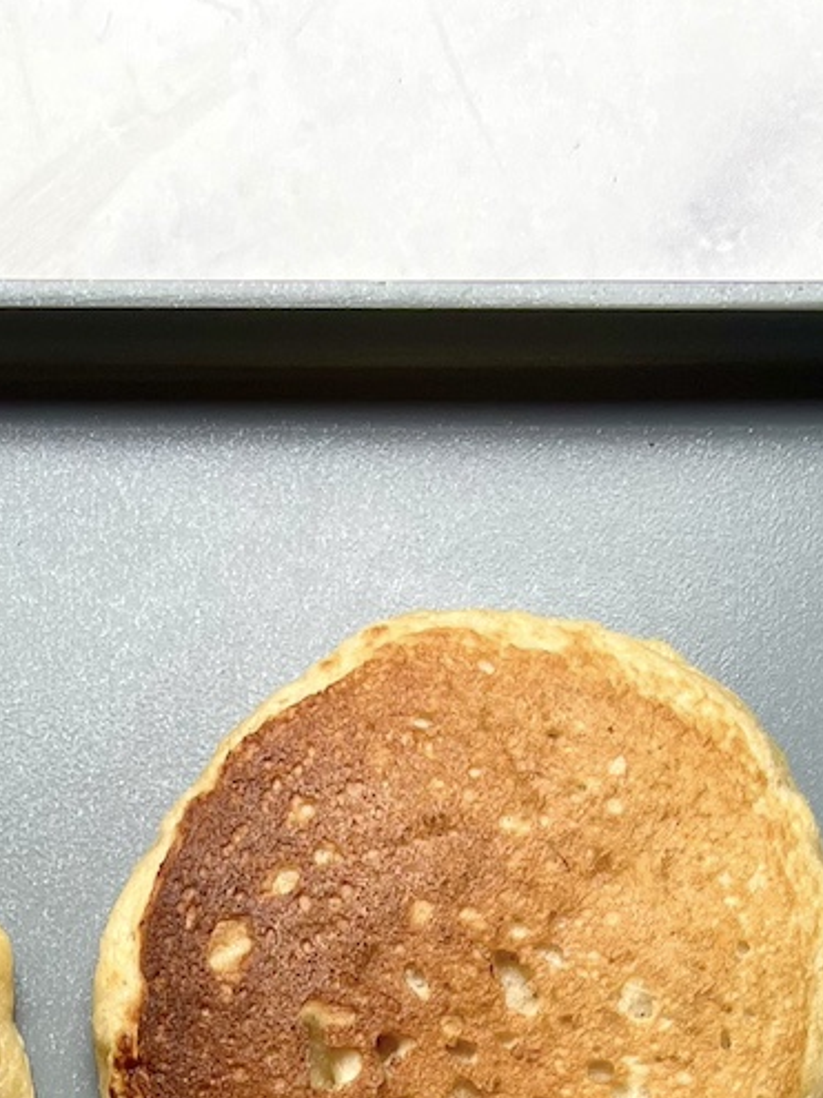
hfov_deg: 17.3
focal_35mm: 84
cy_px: 1724
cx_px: 51
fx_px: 2664
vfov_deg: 19.7
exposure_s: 1/167
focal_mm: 5.7
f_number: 1.5
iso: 40
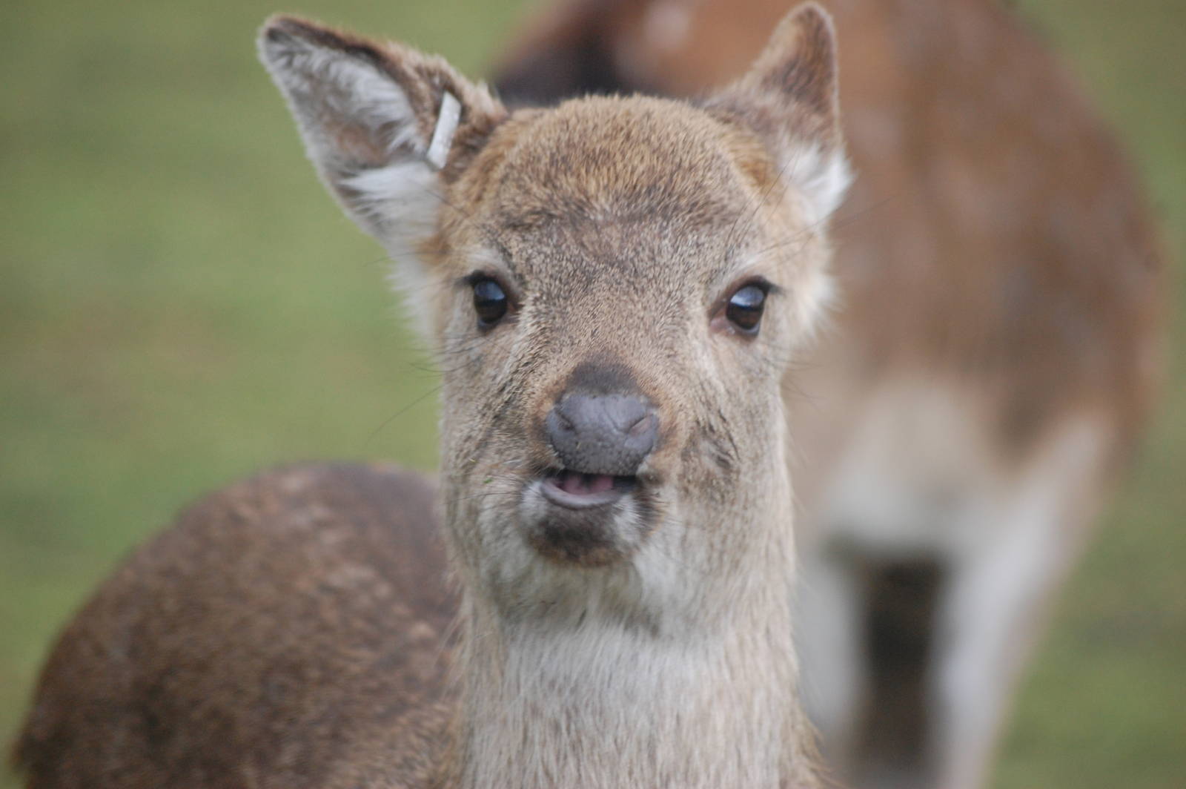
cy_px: 394
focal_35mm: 218
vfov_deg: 6.3
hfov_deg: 9.5
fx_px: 7159
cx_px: 593
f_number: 5.3
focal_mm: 145
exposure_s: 1/200
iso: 800
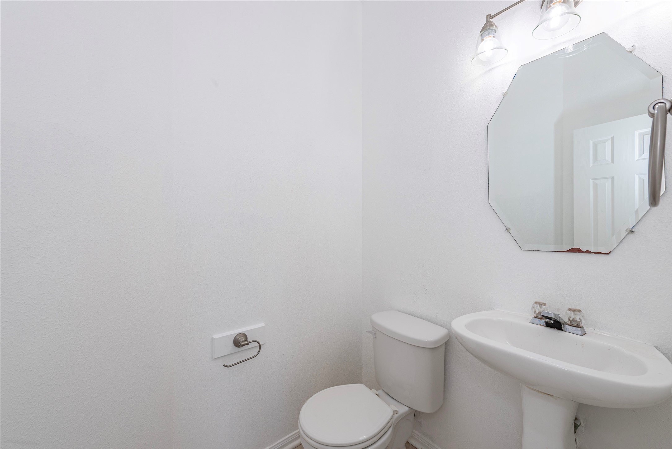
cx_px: 336
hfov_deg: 100.4
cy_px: 224
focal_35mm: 15
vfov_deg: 77.4
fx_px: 280
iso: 100
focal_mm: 15
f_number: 9
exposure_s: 1/25
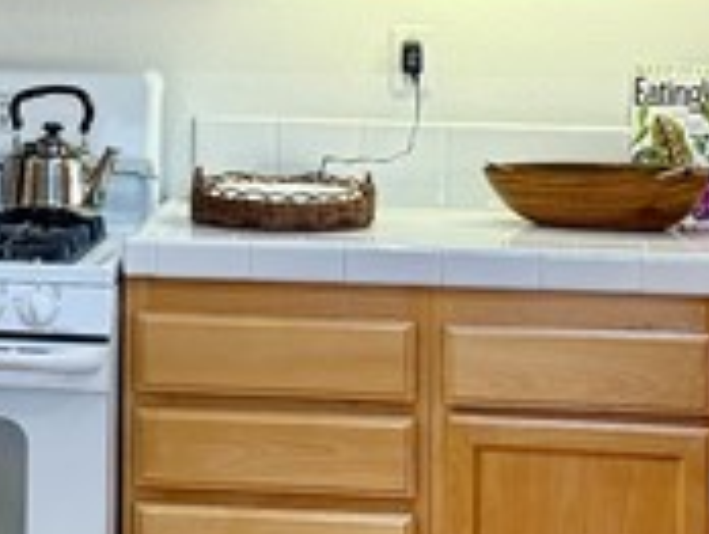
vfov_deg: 10.4
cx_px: -33
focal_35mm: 141
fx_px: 2892
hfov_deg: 13.7
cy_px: -53
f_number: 1.78
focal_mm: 6.76
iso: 200
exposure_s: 1/135
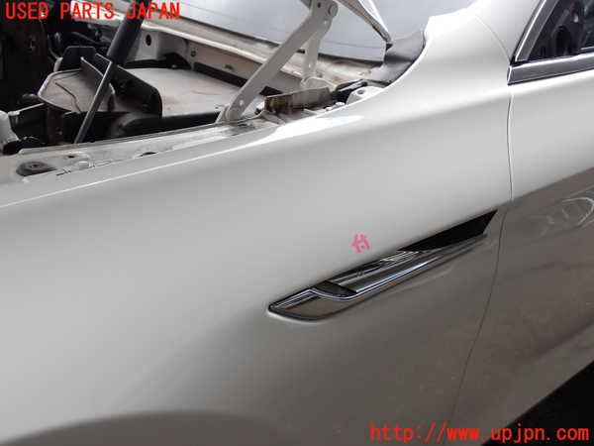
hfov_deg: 49.0
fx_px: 652
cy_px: 223
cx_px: 297
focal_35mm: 38
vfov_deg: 37.7
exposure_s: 1/100
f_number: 3.5
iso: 100
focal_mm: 6.83
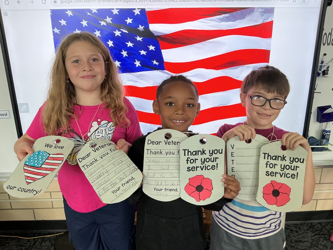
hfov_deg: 61.7
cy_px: 125
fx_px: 279
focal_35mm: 29
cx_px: 166
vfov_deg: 48.2
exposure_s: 1/60
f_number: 1.8
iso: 125
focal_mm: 3
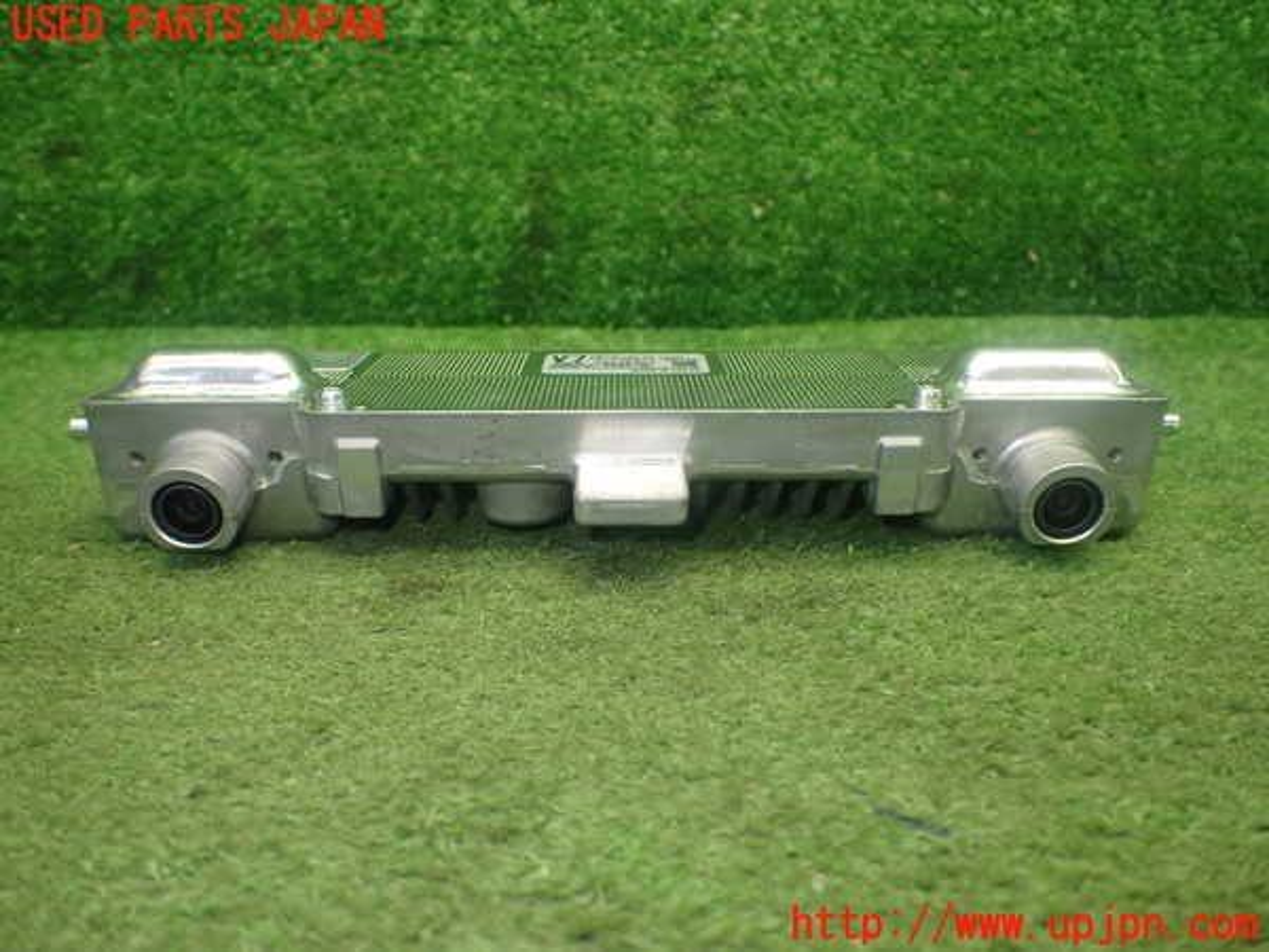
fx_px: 1100
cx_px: 634
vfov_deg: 46.8
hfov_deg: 60.0
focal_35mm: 30
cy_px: 476
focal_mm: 5.4
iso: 500
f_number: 2.3
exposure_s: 1/125
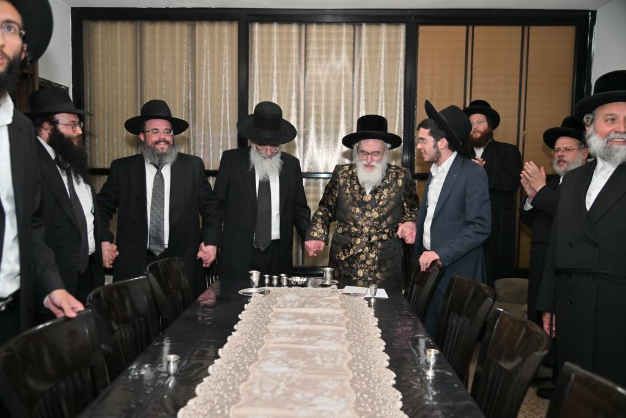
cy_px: 209
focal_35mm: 31
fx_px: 539
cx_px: 313
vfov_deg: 42.3
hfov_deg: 60.3
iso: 160
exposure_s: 1/200
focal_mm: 31
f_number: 4
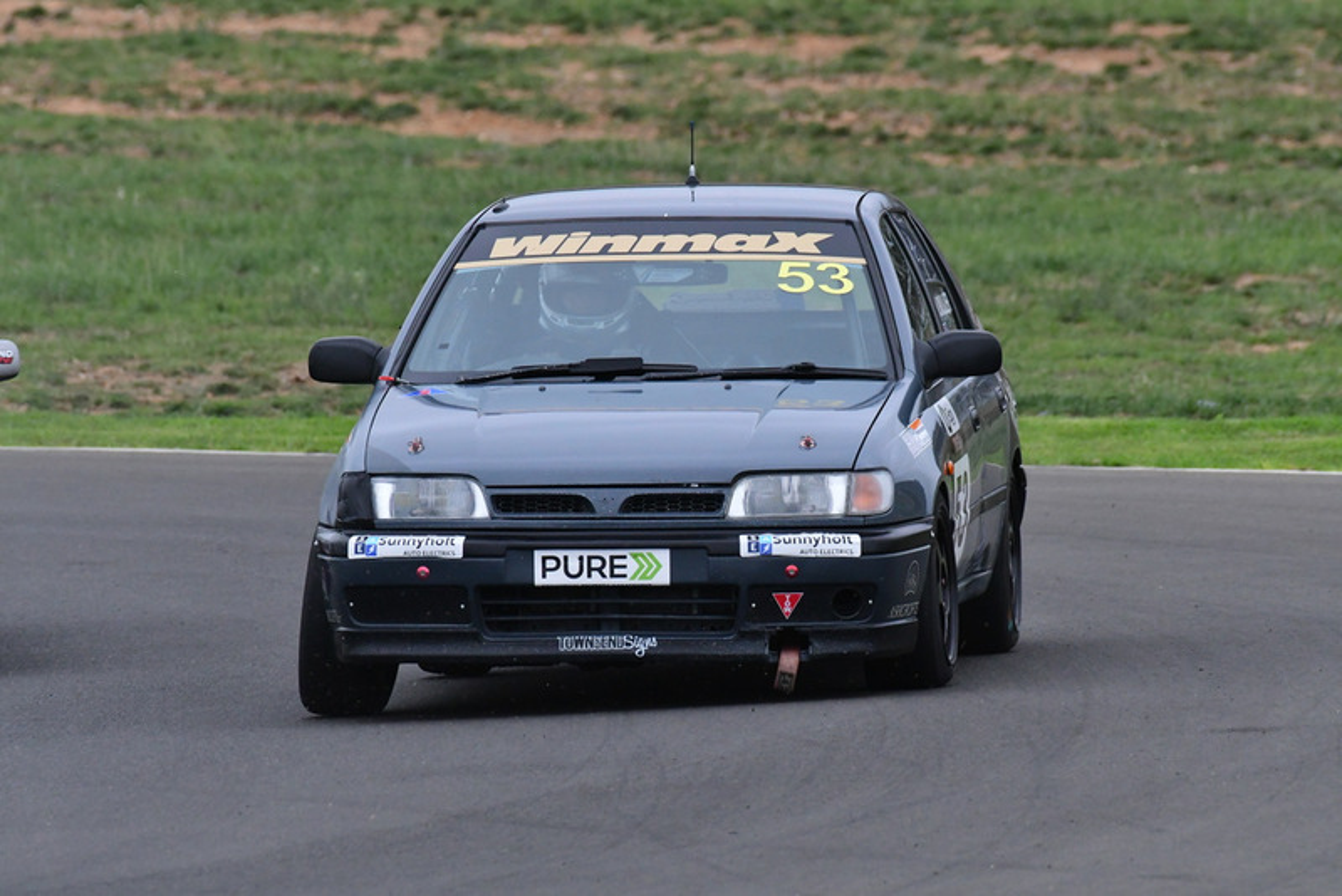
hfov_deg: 2.7
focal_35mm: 750
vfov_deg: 1.8
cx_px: 671
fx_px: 27967
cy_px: 448
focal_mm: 500
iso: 2500
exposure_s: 1/640
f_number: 10
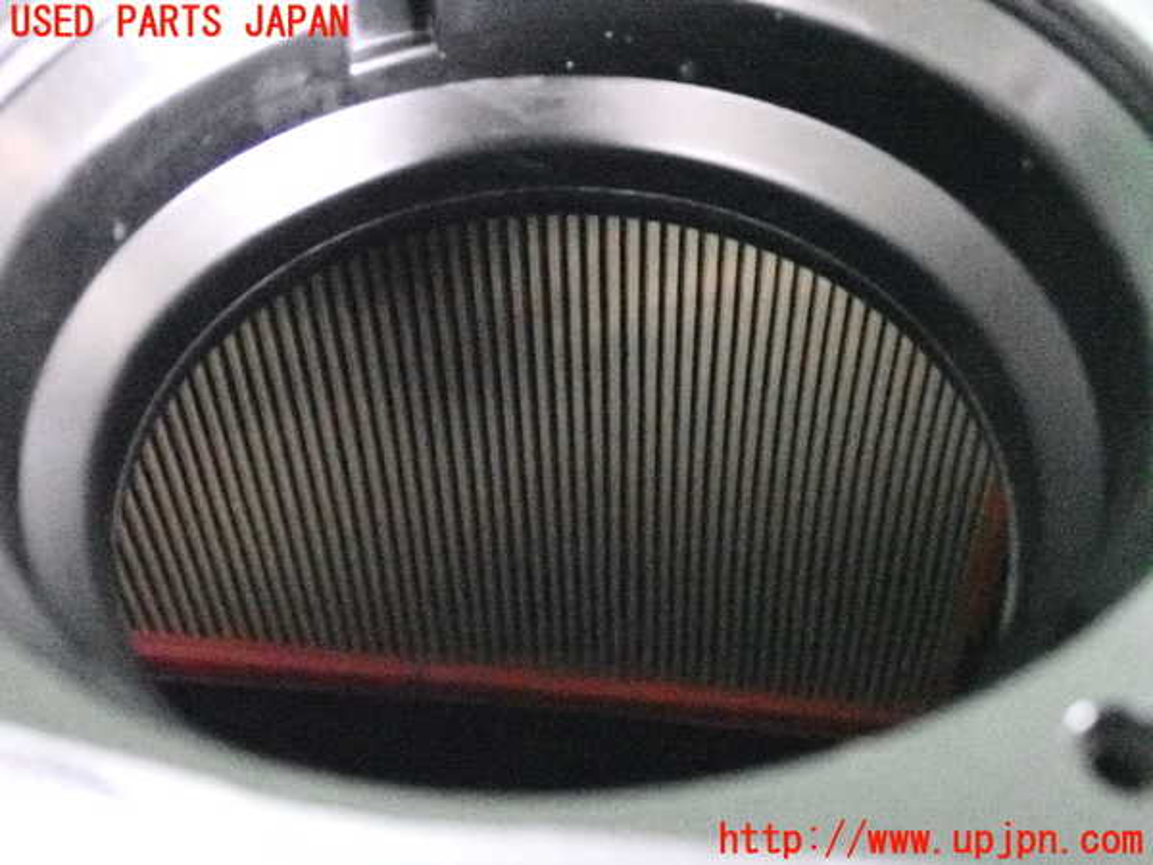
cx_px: 576
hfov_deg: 40.4
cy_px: 432
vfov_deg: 30.9
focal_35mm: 47
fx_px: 1565
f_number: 3.1
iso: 12800
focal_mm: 8.4
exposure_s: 1/125
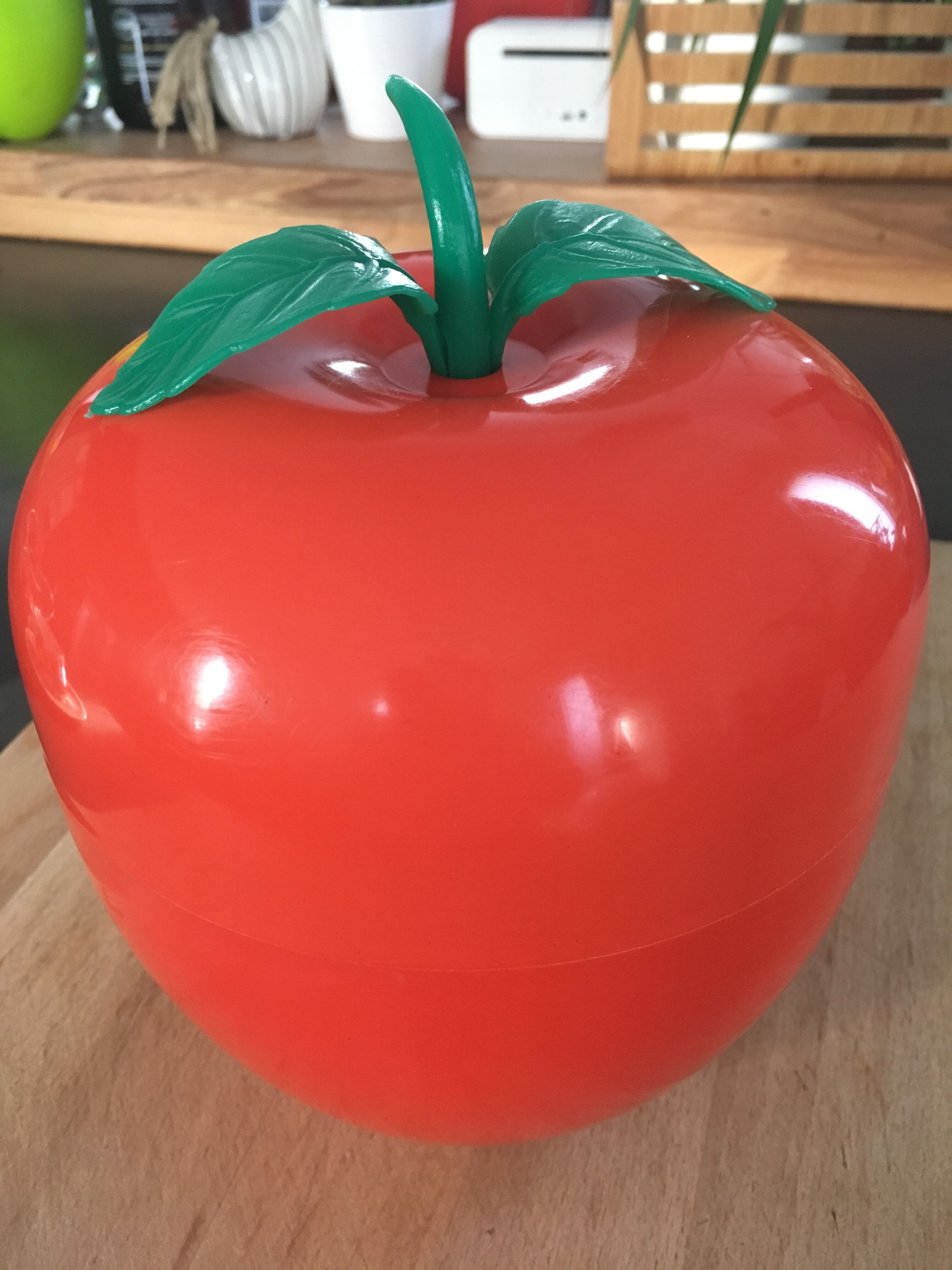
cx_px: 476
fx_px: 1063
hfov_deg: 48.2
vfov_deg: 61.7
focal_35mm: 29
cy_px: 635
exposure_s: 1/20
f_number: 2.2
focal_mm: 4.15
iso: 200
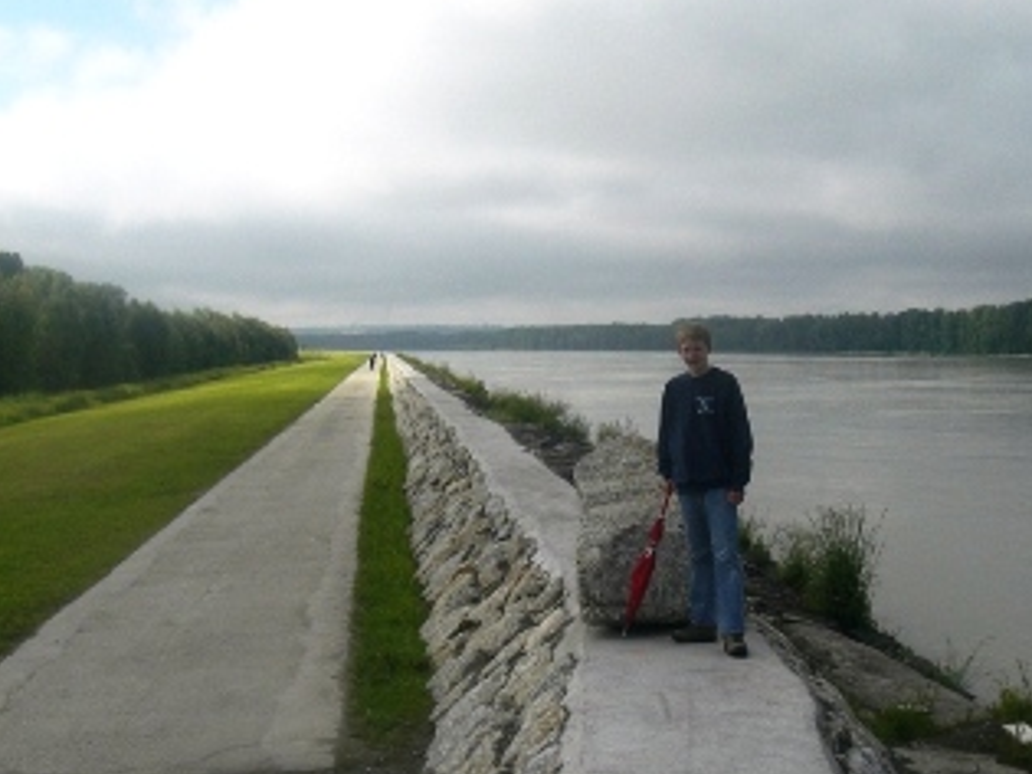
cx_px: 573
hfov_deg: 35.5
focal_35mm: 54
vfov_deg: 26.8
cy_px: 528
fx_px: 1609
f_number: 4.4
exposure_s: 1/1000
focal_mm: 6.3
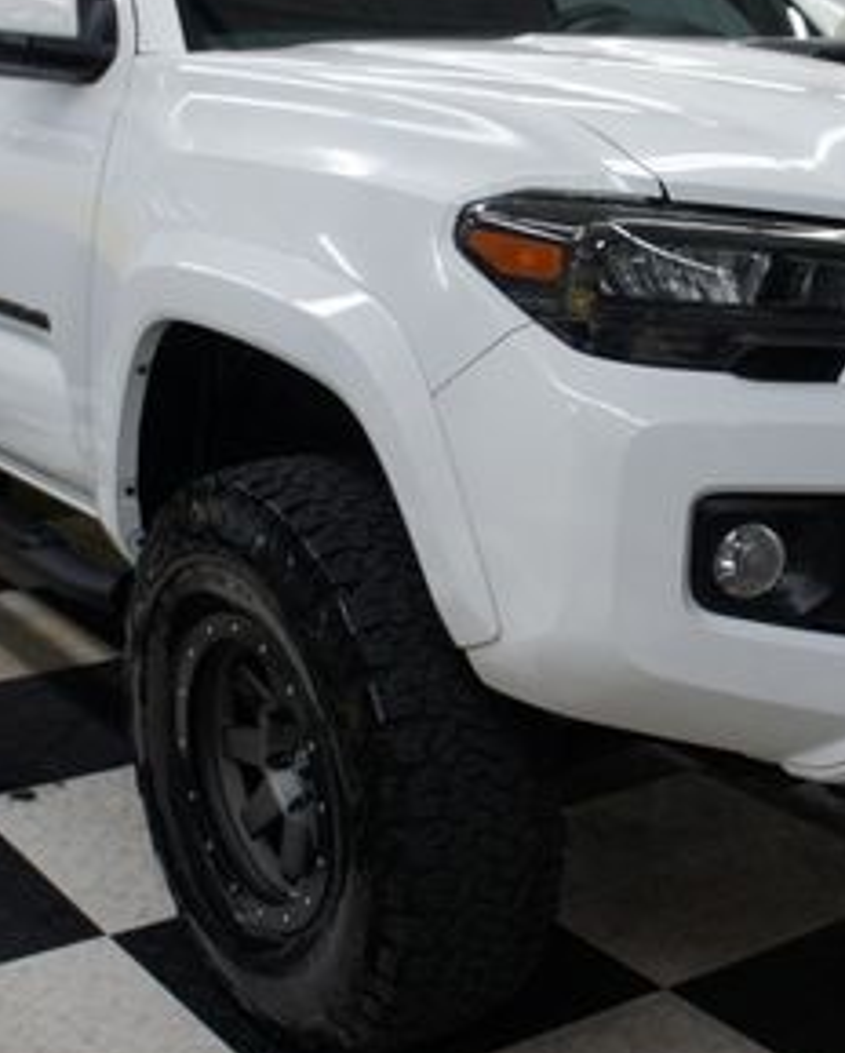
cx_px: 514
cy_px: 426
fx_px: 1747
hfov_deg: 27.1
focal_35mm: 56
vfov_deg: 33.4
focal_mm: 18
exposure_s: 1/40
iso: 200
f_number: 4
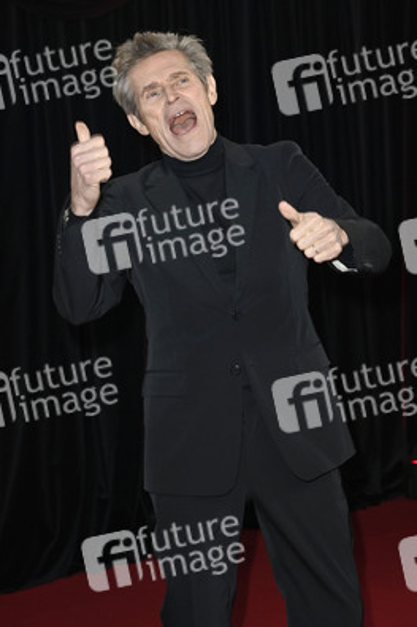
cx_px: 209
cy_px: 316
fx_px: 1495
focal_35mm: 86
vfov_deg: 23.7
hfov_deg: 15.9
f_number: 5.6
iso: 1250
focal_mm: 85
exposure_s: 1/250
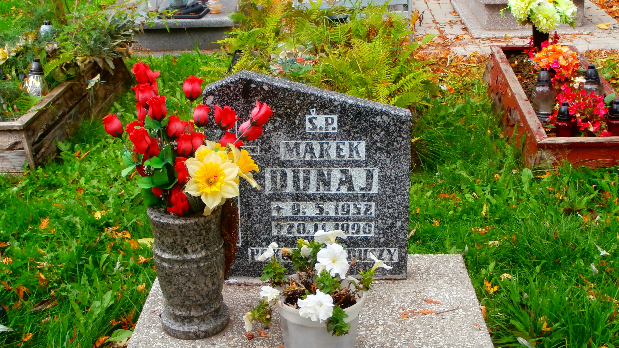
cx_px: 311
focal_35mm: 52
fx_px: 854
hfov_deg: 39.9
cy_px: 176
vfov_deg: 23.1
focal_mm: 8.29
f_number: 4.2
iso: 100
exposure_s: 1/125
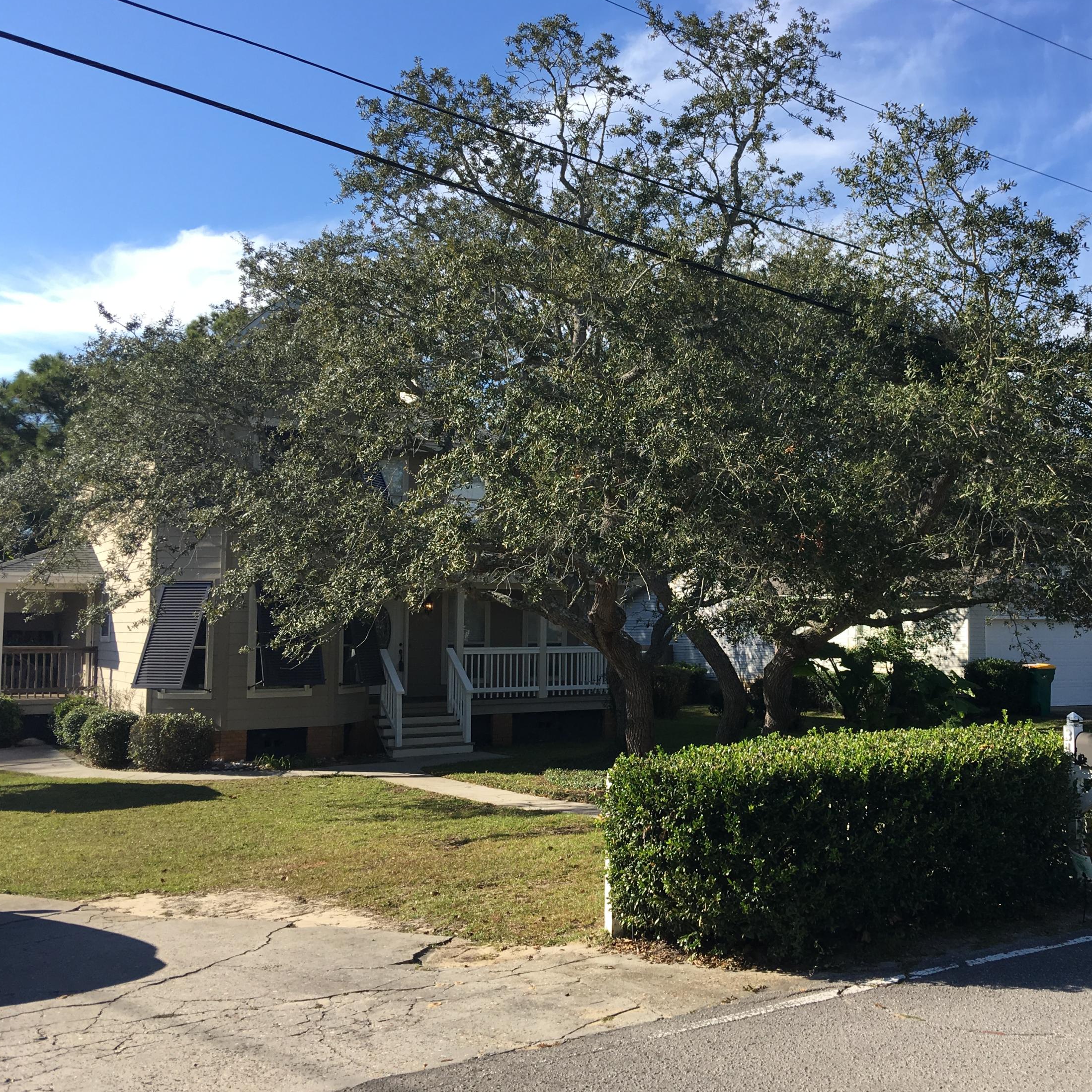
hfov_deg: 46.4
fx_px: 1249
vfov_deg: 47.2
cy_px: 538
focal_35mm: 35
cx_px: 741
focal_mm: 4.15
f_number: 2.2
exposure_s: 1/845
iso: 25
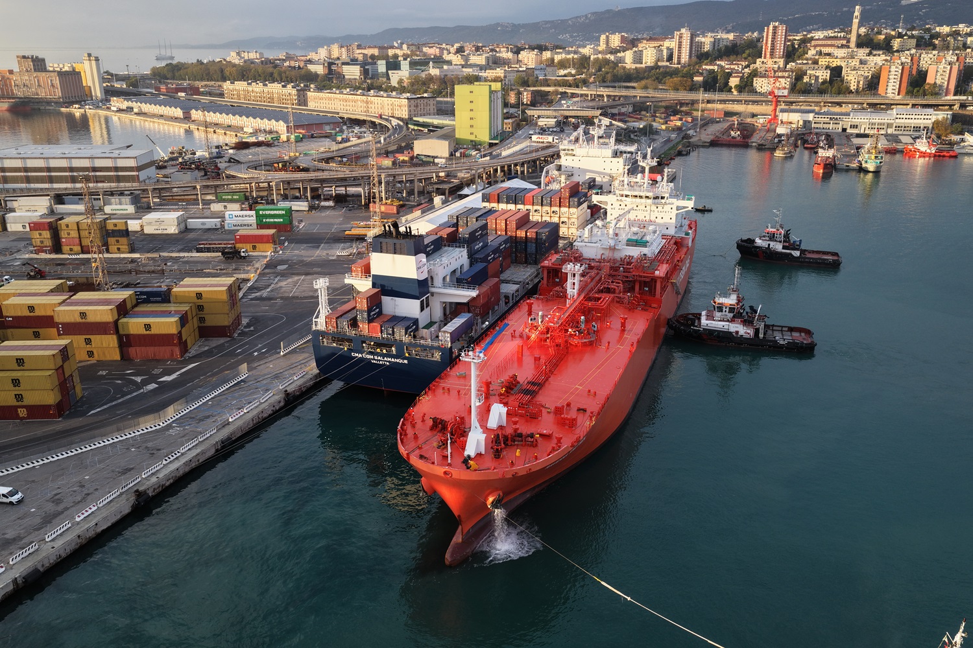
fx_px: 757
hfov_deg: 65.5
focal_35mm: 28
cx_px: 486
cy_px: 324
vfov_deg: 46.4
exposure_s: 1/50
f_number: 2
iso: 320
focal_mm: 14.45
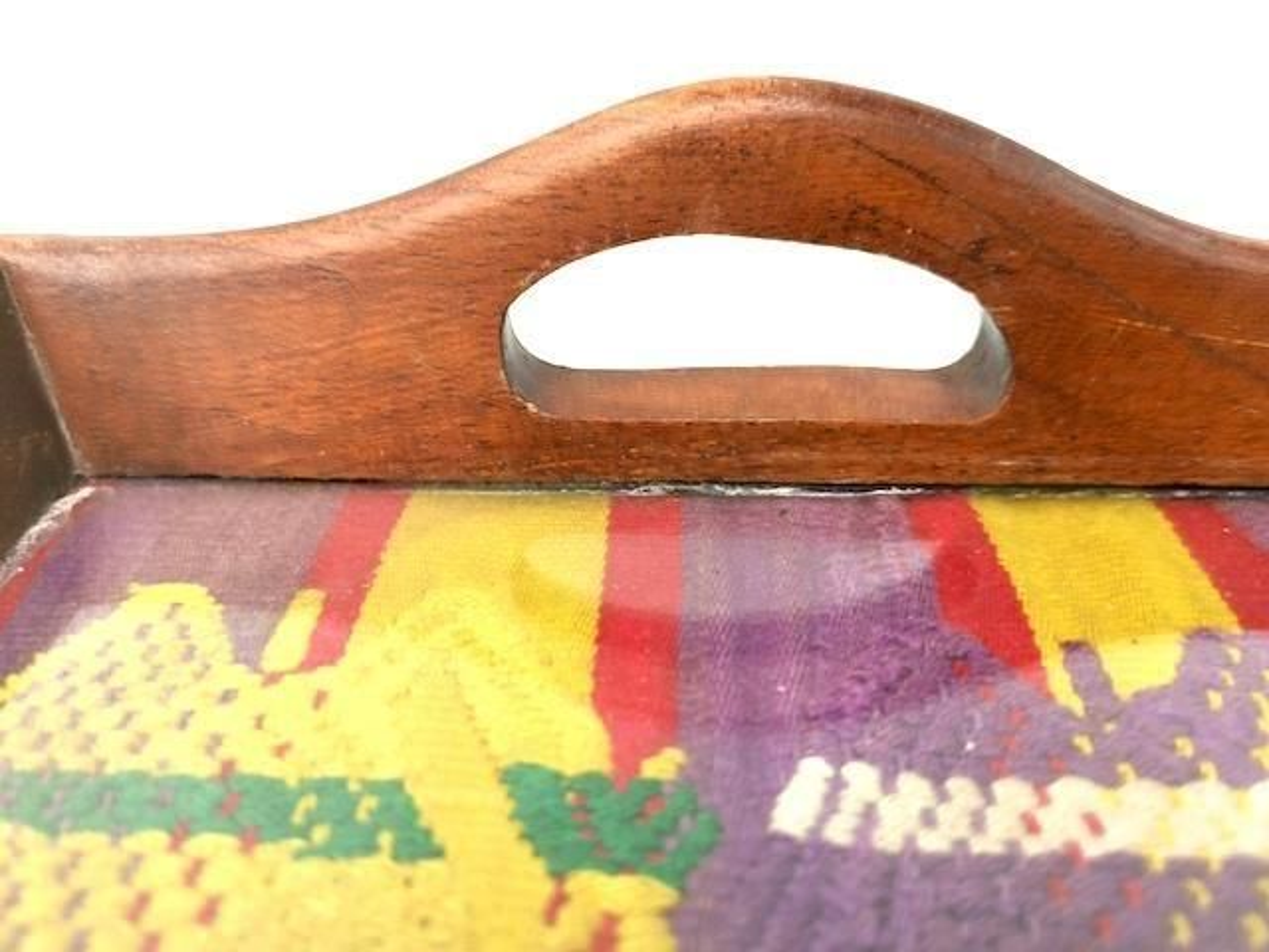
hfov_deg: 65.3
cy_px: 476
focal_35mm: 27
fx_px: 990
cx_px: 634
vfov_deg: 51.4
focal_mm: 5.58
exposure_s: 1/397
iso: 50
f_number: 1.8
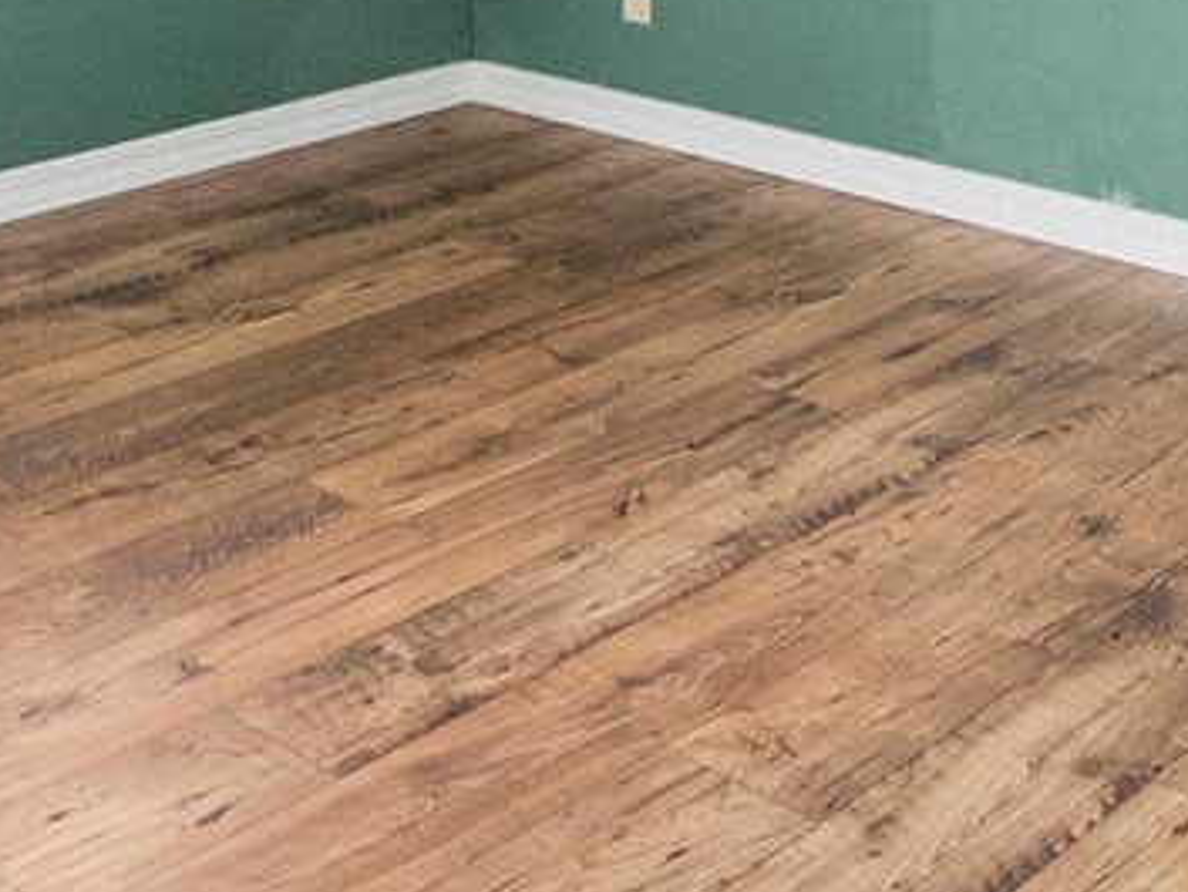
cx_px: 665
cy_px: -461
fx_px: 2060
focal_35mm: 60
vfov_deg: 20.7
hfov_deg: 32.1
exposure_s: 1/60
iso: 400
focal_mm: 13
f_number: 6.3
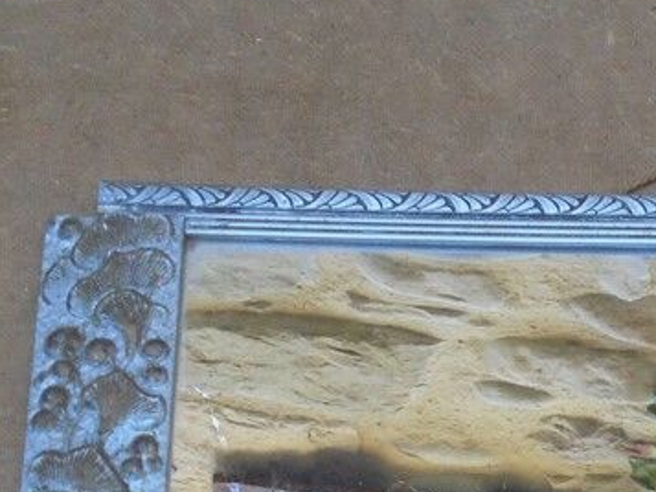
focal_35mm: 141
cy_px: 593
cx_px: 707
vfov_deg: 10.4
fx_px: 2673
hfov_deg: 13.7
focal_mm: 10.1
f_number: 5.2
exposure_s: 1/30
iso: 250
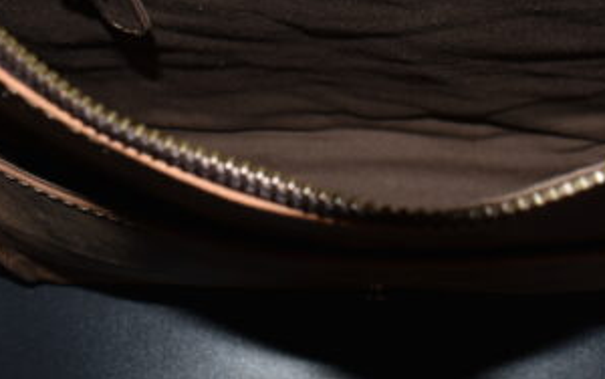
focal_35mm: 55
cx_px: 397
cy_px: 10
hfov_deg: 36.5
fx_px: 908
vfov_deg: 22.8
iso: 100
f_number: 8
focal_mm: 18
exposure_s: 1/60
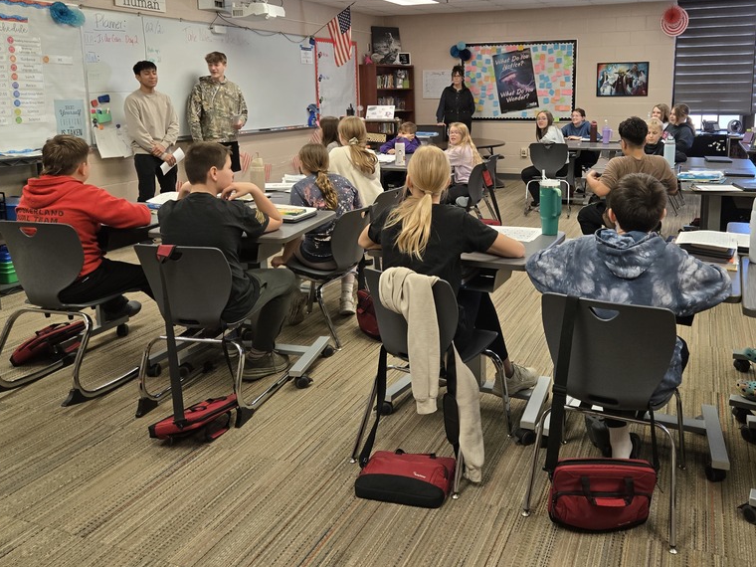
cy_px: 193
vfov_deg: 44.8
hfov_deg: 58.0
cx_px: 447
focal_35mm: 31
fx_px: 677
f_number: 1.8
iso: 125
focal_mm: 5.4
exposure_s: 1/120
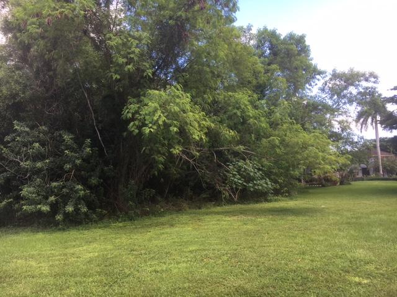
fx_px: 333
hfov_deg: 61.7
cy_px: 148
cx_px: 198
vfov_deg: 48.2
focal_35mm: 29
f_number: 2.2
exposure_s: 1/199
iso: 25
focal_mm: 4.15
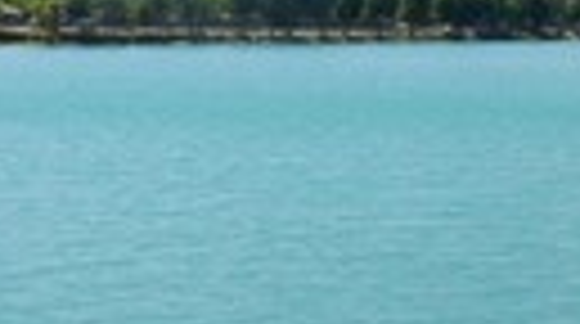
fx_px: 1550
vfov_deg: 11.8
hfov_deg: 21.1
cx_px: 189
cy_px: 38
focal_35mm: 101
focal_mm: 18
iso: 100
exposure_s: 1/160
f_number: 11
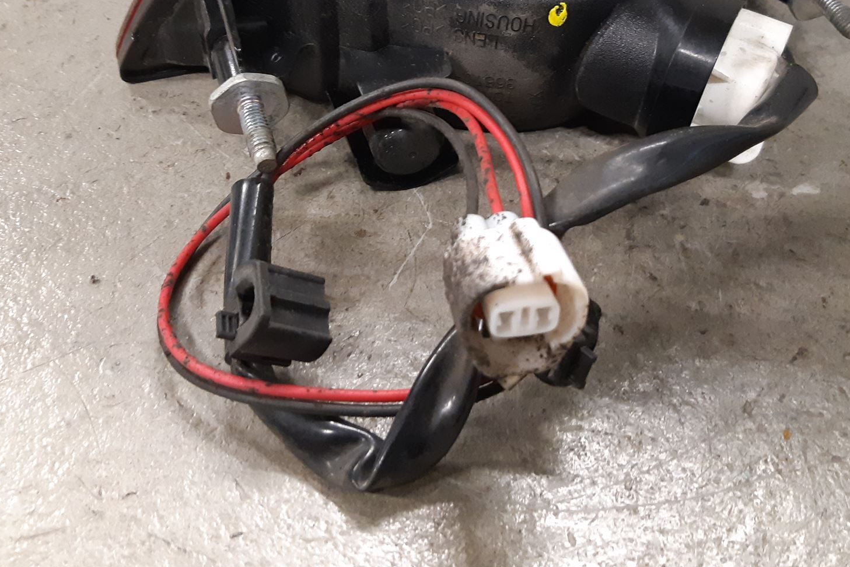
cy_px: 135
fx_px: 897
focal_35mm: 38
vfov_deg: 34.3
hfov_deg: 50.7
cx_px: 443
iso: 320
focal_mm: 3.93
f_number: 1.7
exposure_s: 1/50
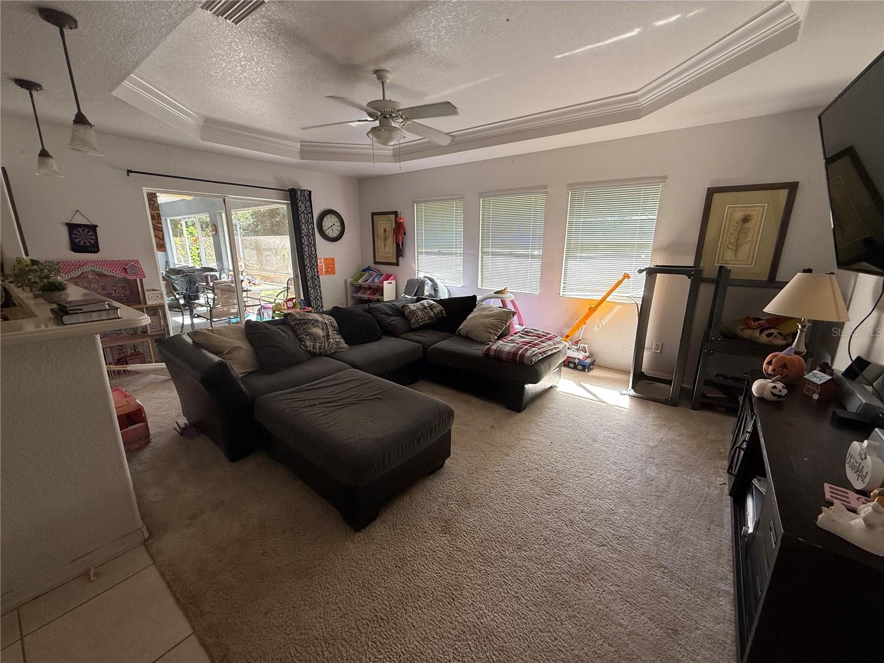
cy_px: 332
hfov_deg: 102.1
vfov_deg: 85.7
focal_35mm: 14
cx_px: 442
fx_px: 358
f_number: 2.2
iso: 100
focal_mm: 2.22
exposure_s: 1/99
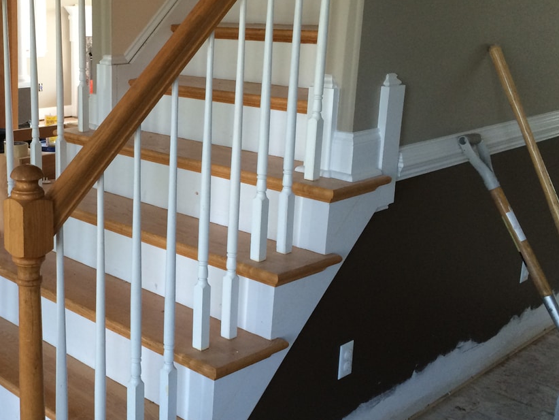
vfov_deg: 30.9
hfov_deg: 38.9
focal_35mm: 47
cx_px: 111
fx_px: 759
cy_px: 192
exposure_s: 1/30
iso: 50
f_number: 2.2
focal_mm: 4.15
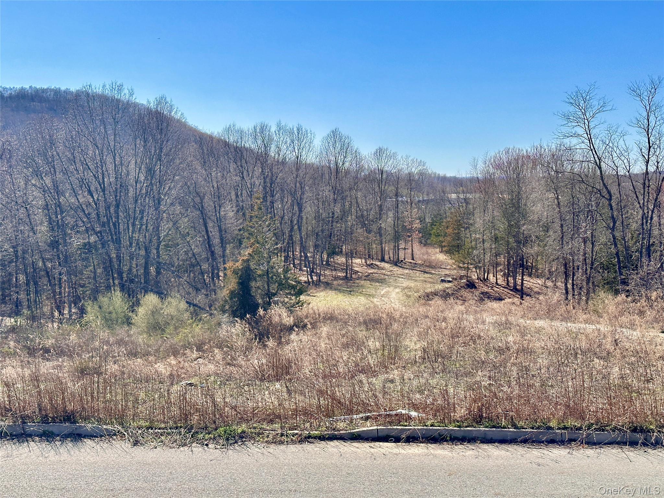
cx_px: 332
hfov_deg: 39.7
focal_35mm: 48
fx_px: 921
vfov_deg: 30.3
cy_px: 249
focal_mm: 6.86
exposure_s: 1/4566
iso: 64
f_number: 1.78
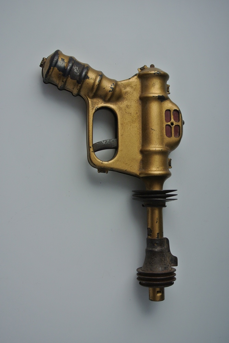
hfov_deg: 32.0
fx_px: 400
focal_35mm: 42
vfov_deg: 46.4
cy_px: 172
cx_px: 114
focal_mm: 15.7
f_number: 4.2
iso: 280
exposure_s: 1/125
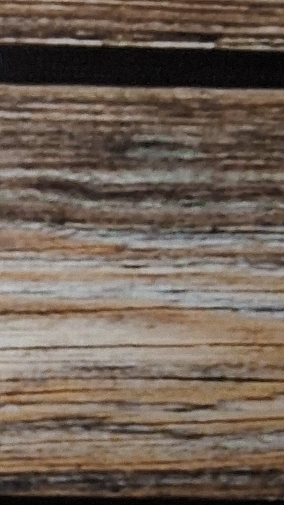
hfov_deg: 11.8
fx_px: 1219
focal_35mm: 91
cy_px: 480
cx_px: -289
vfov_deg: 22.7
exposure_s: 1/120
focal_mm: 3.08
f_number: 2
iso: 200
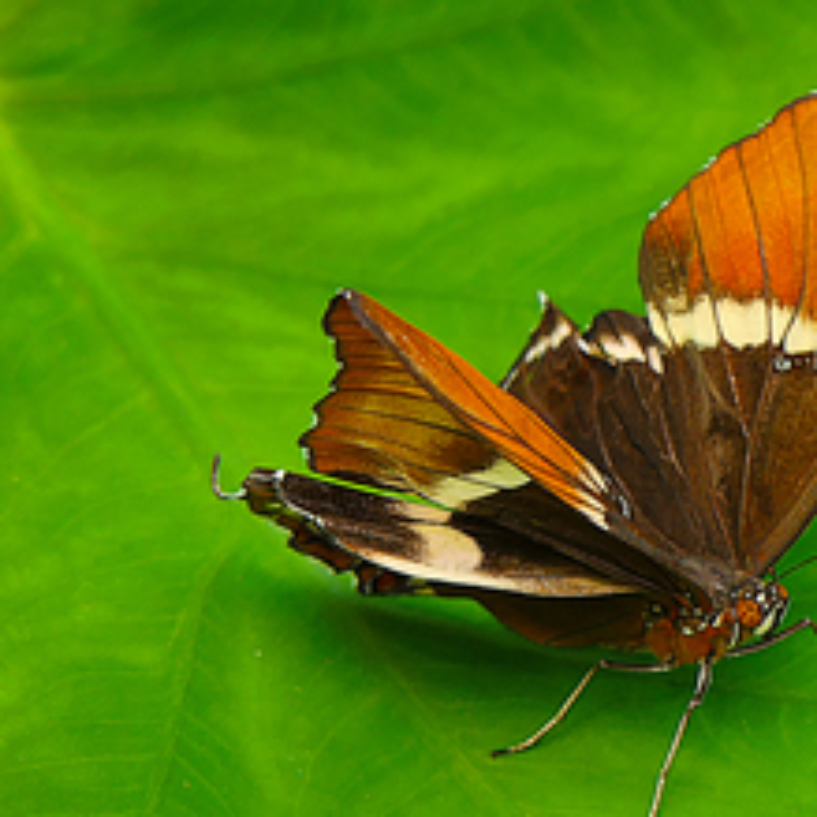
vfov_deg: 2.0
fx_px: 22857
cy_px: 502
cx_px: 653
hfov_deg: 2.0
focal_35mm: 856
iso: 160
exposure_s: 1/125
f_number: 4.5
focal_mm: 176
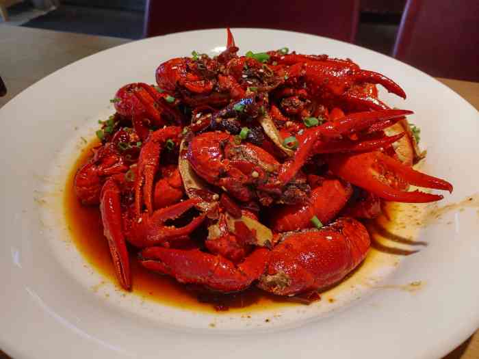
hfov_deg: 67.3
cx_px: 240
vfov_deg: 53.1
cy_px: 180
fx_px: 360
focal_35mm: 26
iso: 229
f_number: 1.8
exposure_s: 1/100
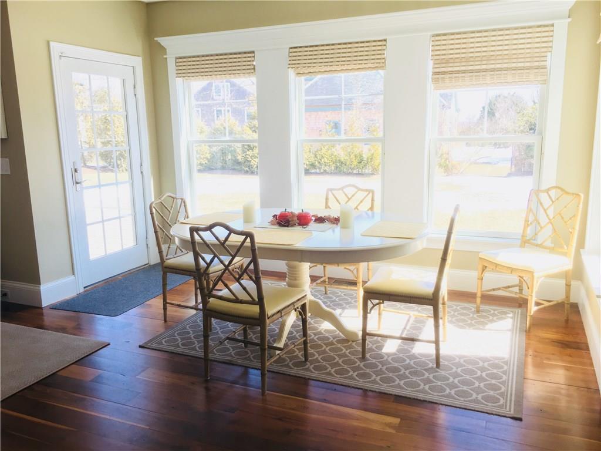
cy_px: 226
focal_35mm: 29
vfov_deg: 48.2
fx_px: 503
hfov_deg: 61.7
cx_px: 300
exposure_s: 1/120
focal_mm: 4.15
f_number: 2.2
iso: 40
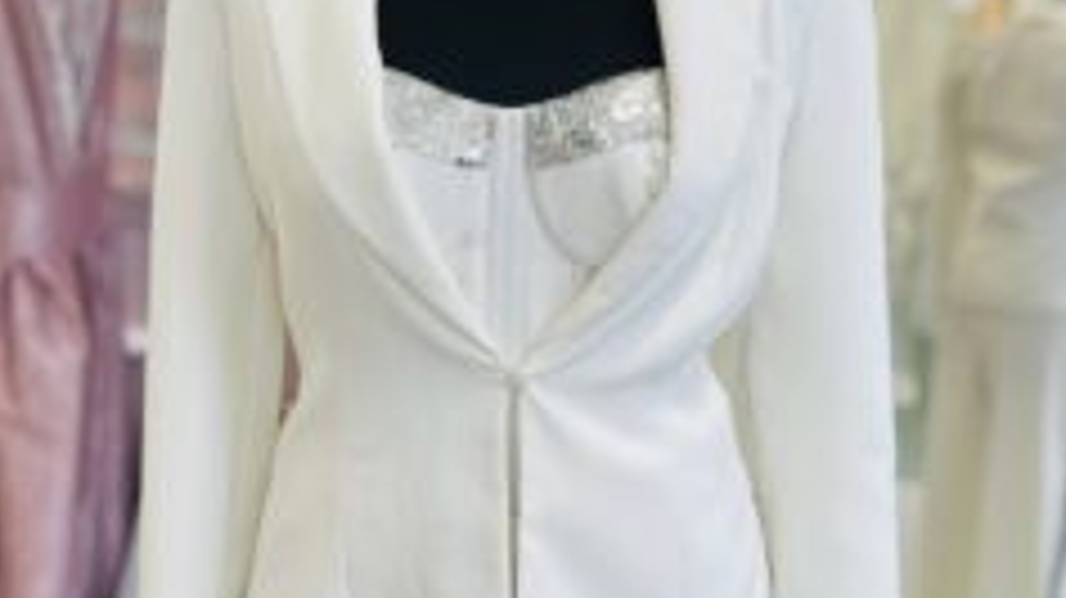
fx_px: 1441
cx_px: 571
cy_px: 182
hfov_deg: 40.6
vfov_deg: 23.3
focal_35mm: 51
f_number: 1.6
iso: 50
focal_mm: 5.1
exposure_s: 1/121
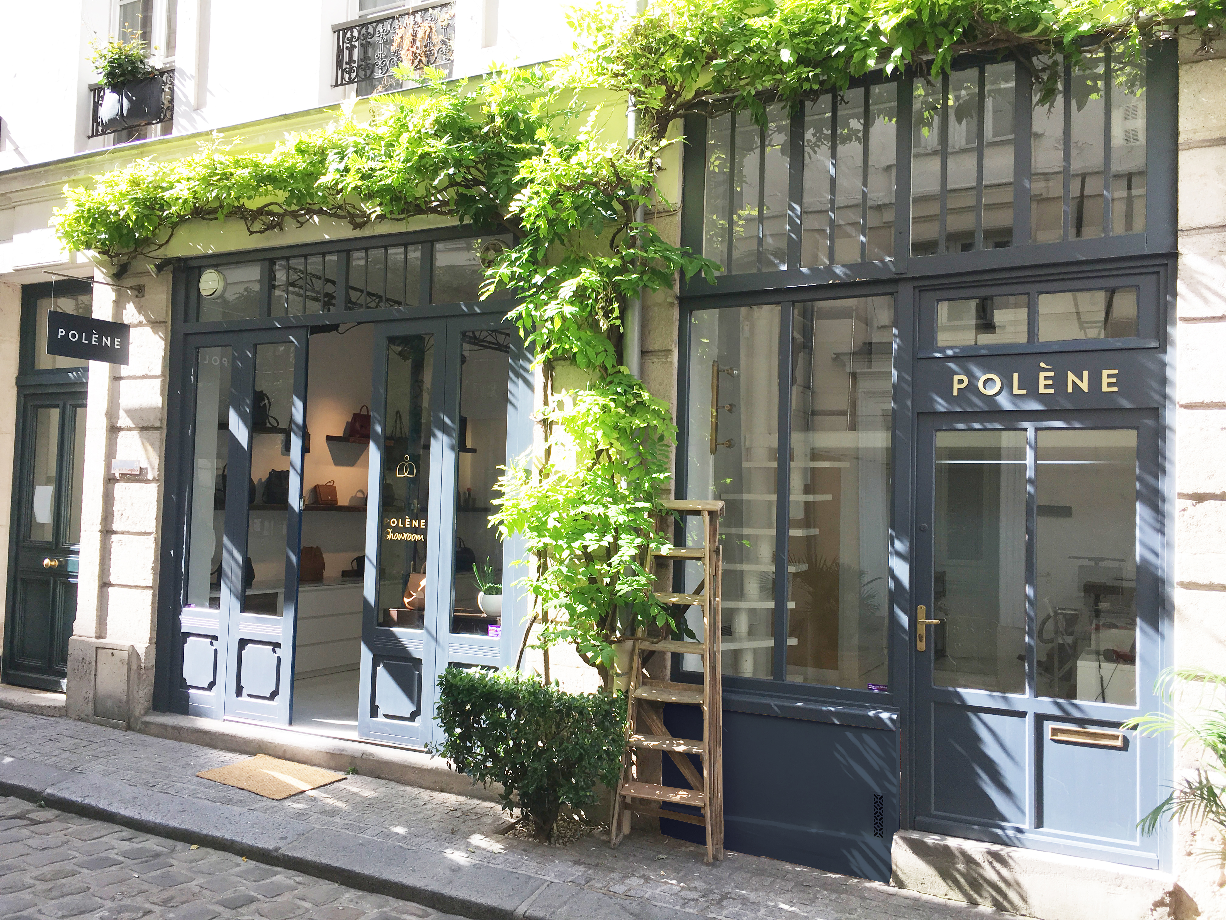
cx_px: 613
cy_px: 460
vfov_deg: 48.2
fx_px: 1027
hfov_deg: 61.7
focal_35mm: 29
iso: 25
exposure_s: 1/306
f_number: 2.2
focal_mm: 4.15
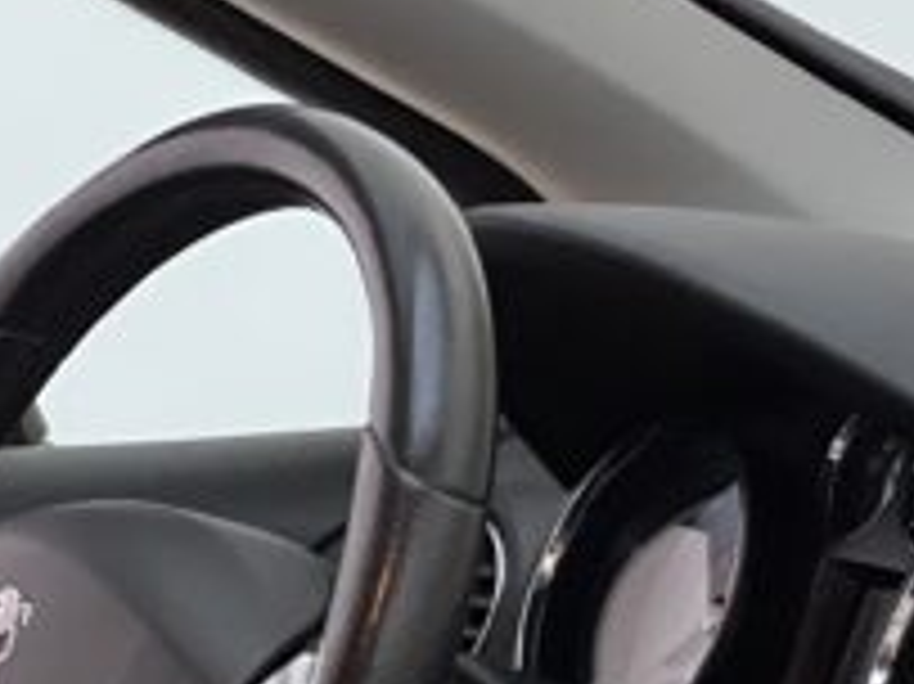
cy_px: 936
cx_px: 1315
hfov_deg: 6.4
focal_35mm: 304
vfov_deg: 4.9
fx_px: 8022
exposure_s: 1/40
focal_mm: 9
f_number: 2.8
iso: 400
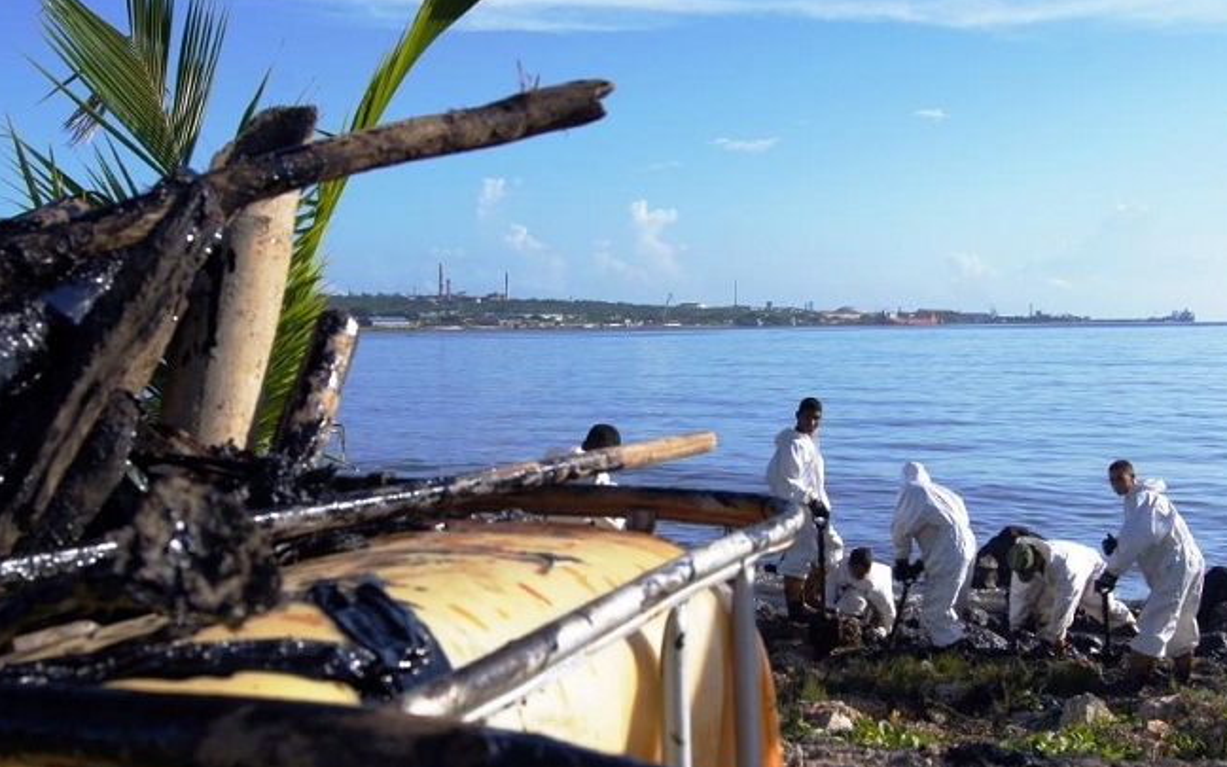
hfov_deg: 41.0
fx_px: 1639
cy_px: 435
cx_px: 648
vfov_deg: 26.3
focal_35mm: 49
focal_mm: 26
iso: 100
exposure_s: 1/200
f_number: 10
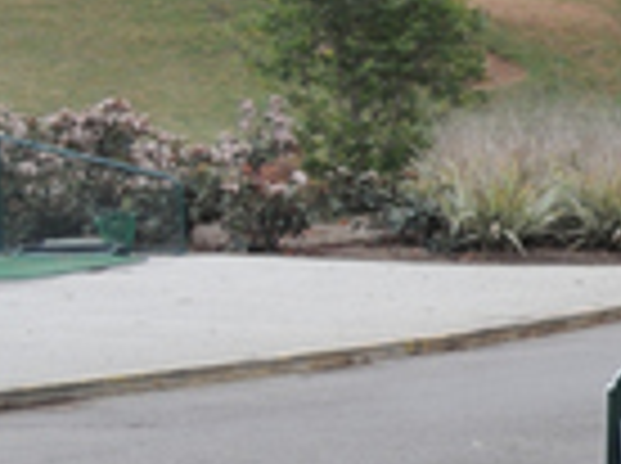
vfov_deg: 8.3
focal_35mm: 178
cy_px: 435
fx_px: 3188
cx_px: 1476
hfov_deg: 9.8
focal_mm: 7.5
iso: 100
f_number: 3.2
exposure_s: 1/200
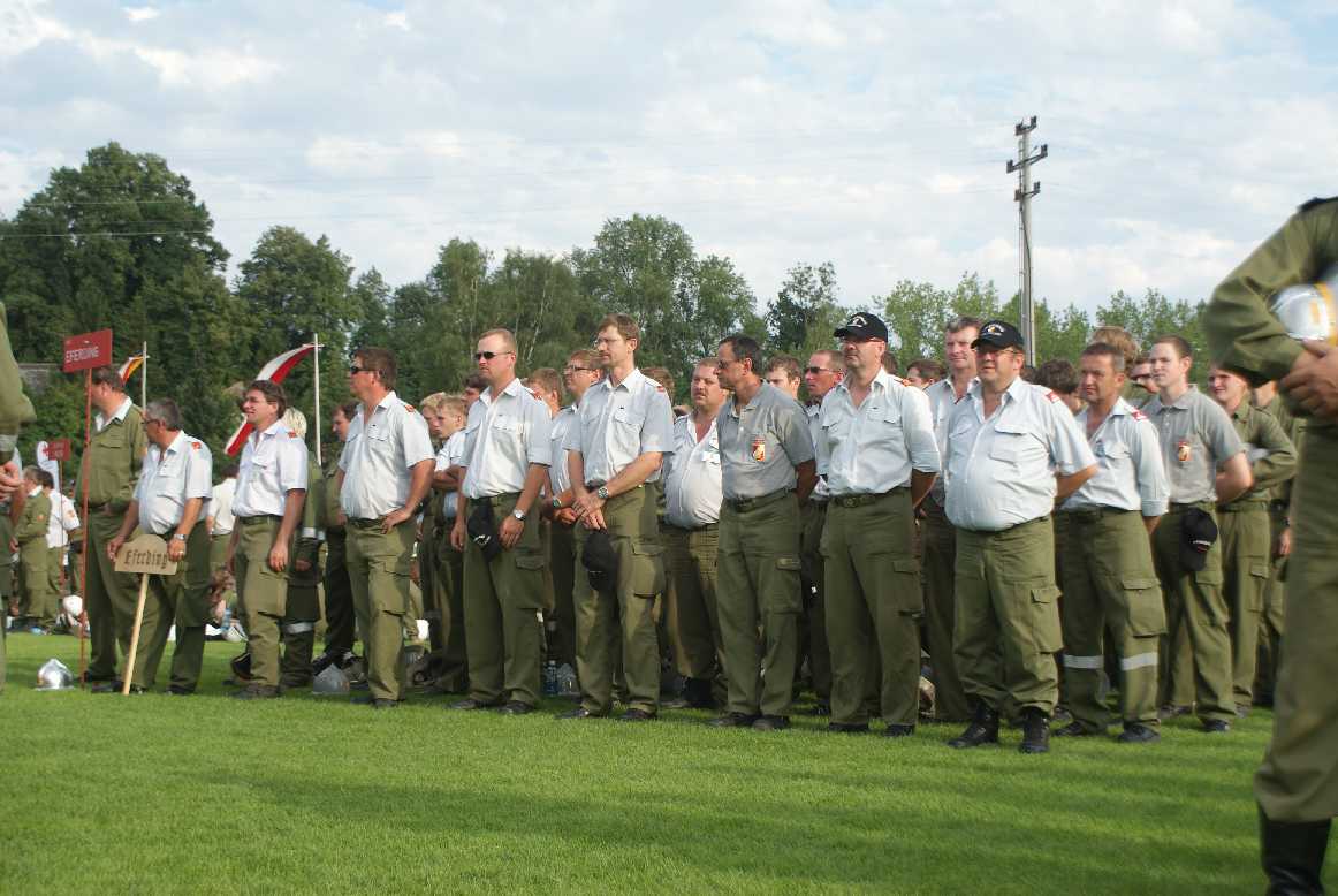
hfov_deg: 37.8
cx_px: 669
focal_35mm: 52
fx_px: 1954
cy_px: 448
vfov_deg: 25.8
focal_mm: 35
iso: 100
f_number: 6.3
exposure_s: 1/160
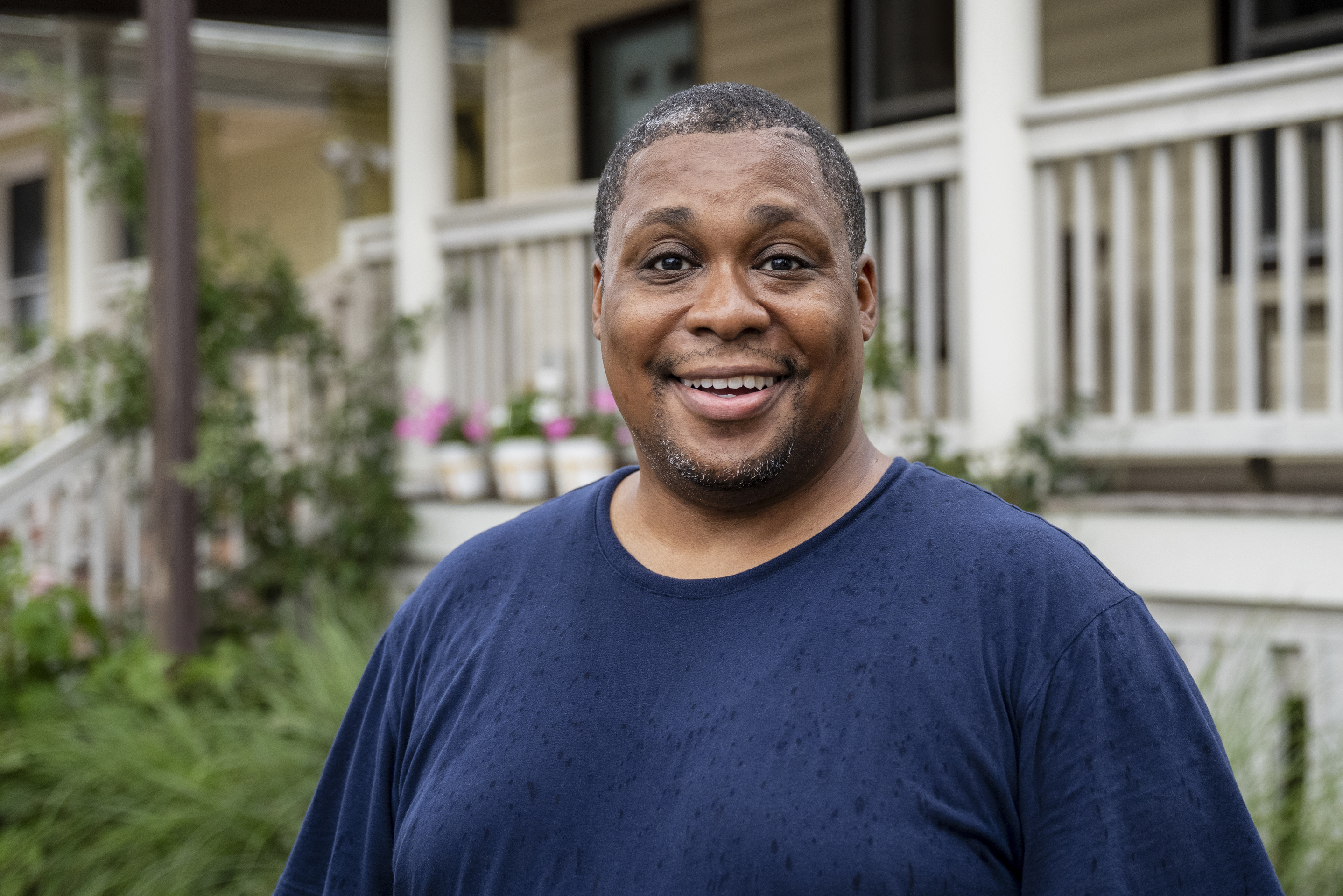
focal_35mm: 57
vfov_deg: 23.8
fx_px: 2126
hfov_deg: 34.8
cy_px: 425
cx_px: 861
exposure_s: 1/320
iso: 1000
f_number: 2.8
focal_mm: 41
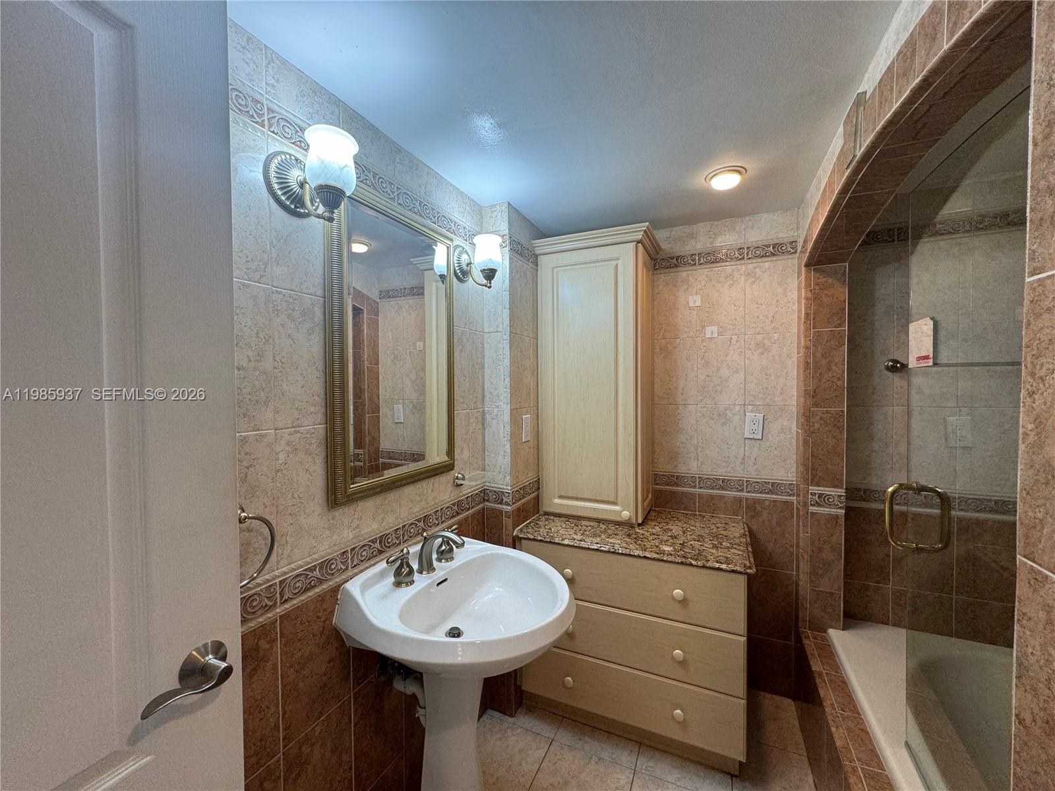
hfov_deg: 102.1
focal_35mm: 14
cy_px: 396
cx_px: 528
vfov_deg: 85.7
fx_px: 427
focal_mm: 2.22
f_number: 2.2
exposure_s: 1/120
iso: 160
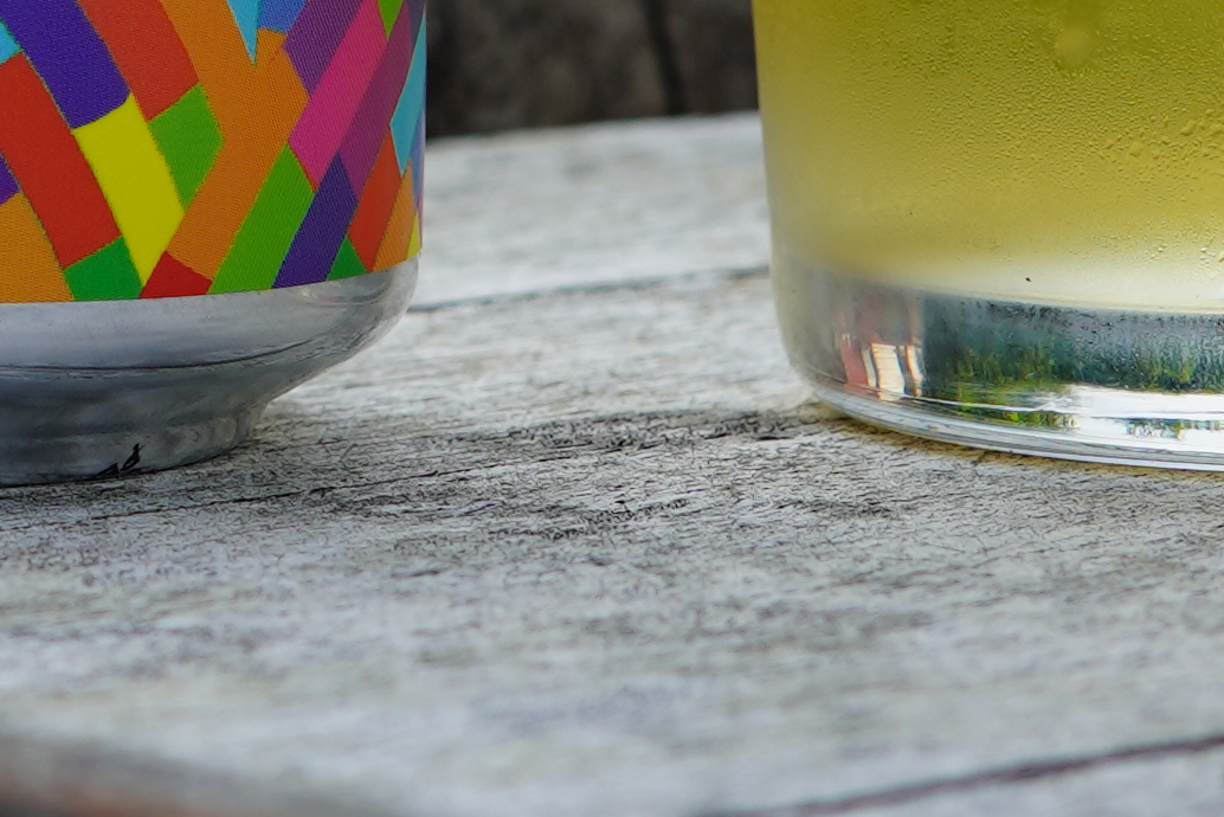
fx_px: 9862
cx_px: -1293
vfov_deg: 4.6
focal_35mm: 290
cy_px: -1416
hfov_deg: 6.8
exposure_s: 1/125
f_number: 8
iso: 100
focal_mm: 50
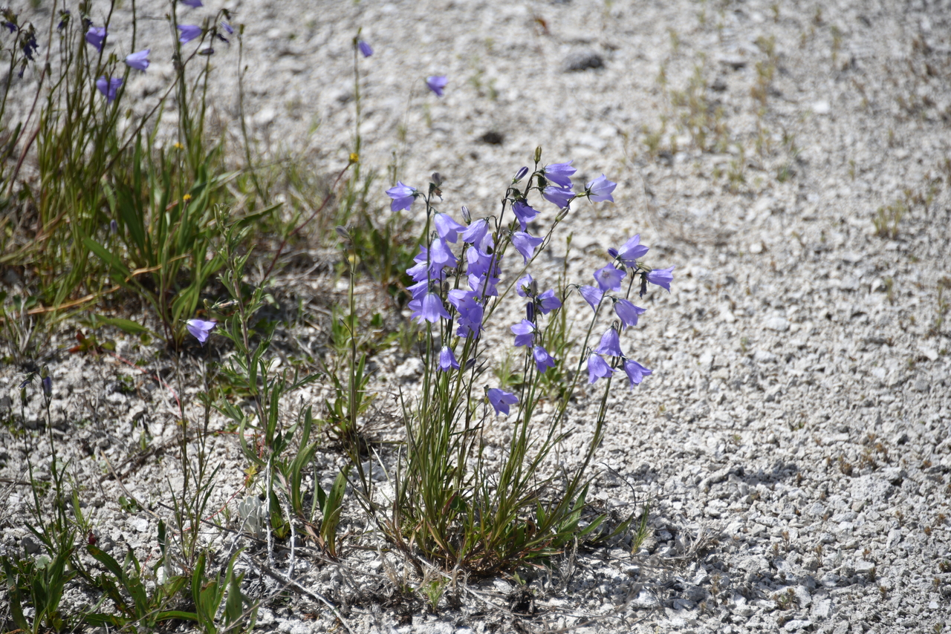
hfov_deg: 6.9
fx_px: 7926
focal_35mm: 300
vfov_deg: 4.6
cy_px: 317
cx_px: 476
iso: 100
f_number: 5.6
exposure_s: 1/640
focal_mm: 300
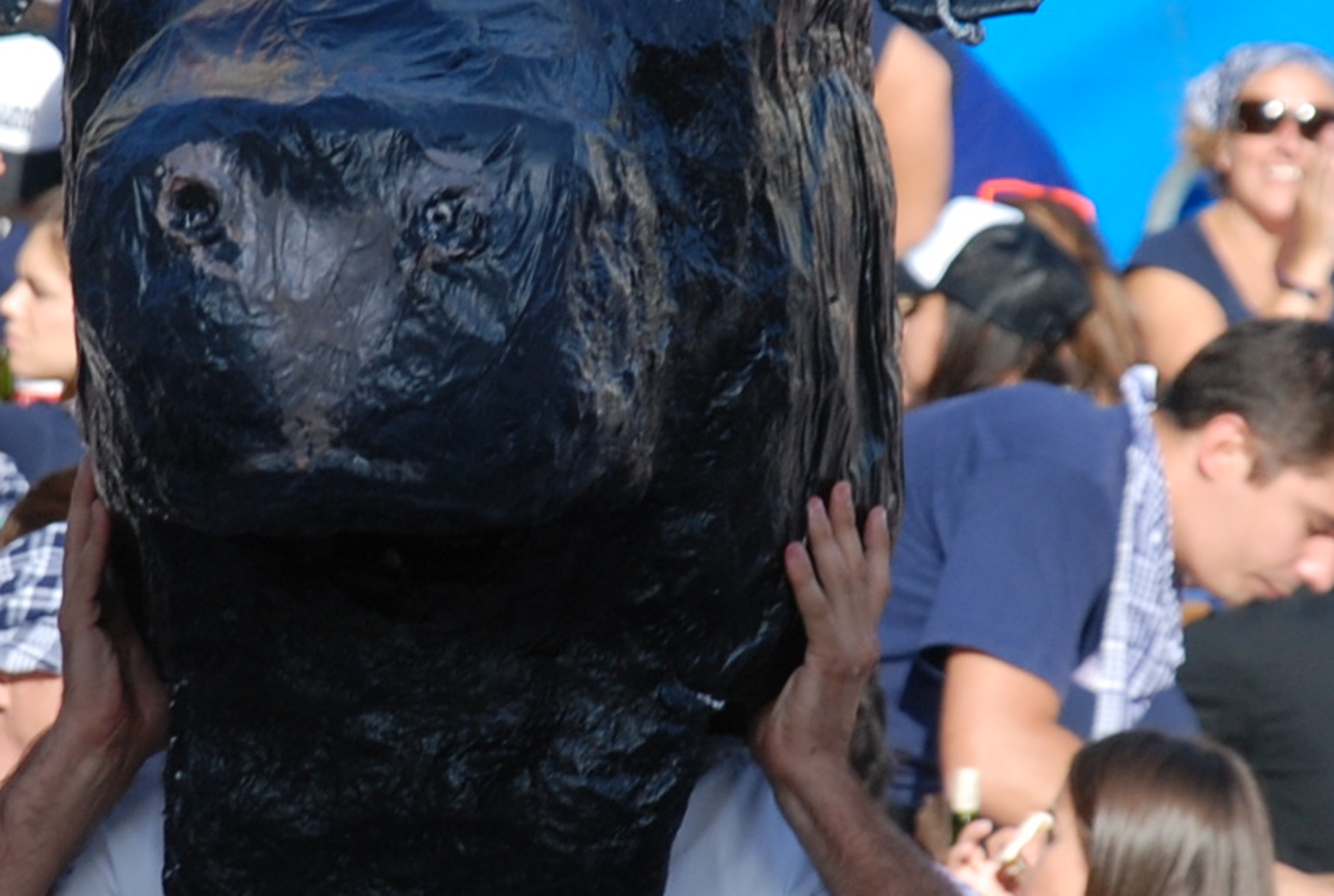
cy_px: 396
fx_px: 19859
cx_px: 491
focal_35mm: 535
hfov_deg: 3.8
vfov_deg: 2.6
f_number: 5.6
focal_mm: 105
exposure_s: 1/320
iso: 200
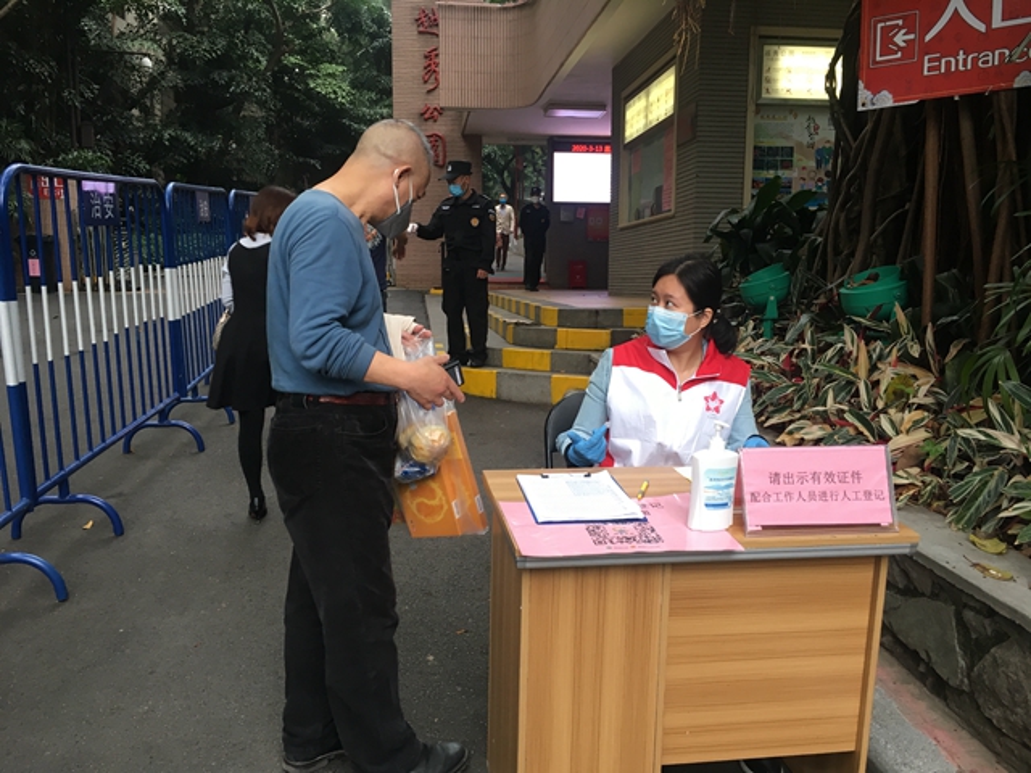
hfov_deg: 61.7
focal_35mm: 29
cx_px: 516
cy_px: 386
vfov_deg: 48.2
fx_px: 864
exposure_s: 1/33
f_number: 2.2
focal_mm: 4.15
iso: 80
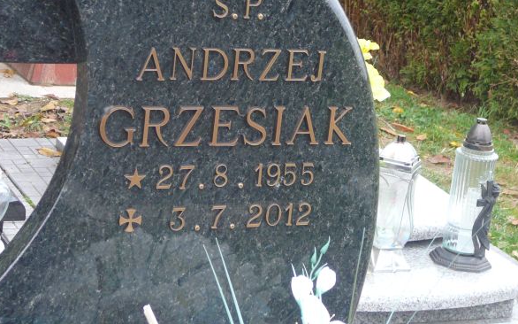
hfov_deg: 21.9
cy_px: 112
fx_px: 1341
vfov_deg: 13.7
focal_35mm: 95
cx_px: 244
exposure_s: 1/30
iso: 100
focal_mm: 12.2
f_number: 3.8
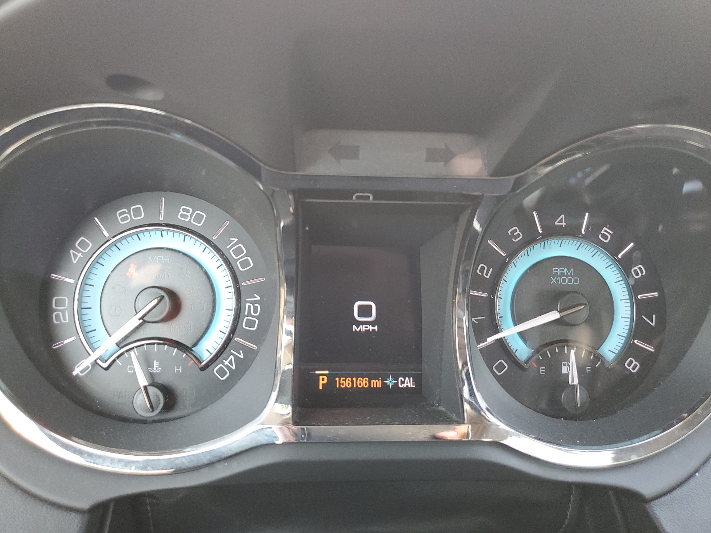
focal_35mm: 26
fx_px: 534
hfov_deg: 67.3
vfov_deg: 53.1
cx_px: 356
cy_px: 266
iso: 110
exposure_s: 1/60.2
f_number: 1.5
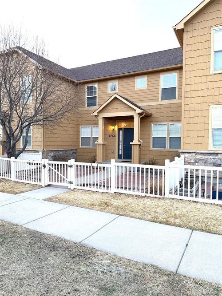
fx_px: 205
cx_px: 111
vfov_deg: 71.6
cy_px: 148
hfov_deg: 56.8
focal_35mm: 24
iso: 200
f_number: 1.78
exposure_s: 1/104
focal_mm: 6.76
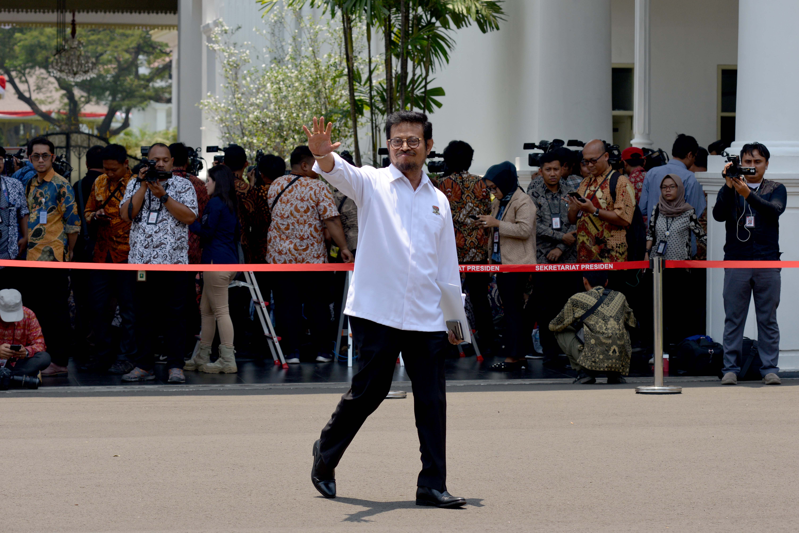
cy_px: 266
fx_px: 2775
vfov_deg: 11.0
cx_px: 400
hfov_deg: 16.4
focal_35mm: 125
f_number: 8
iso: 400
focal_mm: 125
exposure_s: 1/800
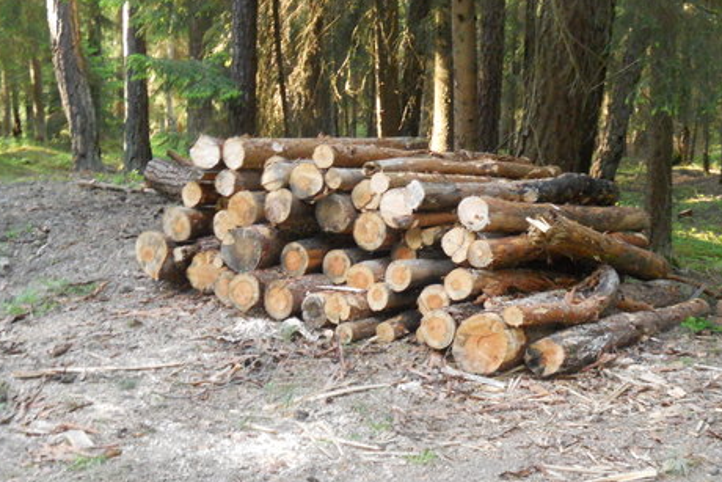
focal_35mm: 55
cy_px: 270
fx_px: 1103
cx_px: 403
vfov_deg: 24.6
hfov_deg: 36.2
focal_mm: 6.9
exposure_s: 1/30
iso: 500
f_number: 3.9
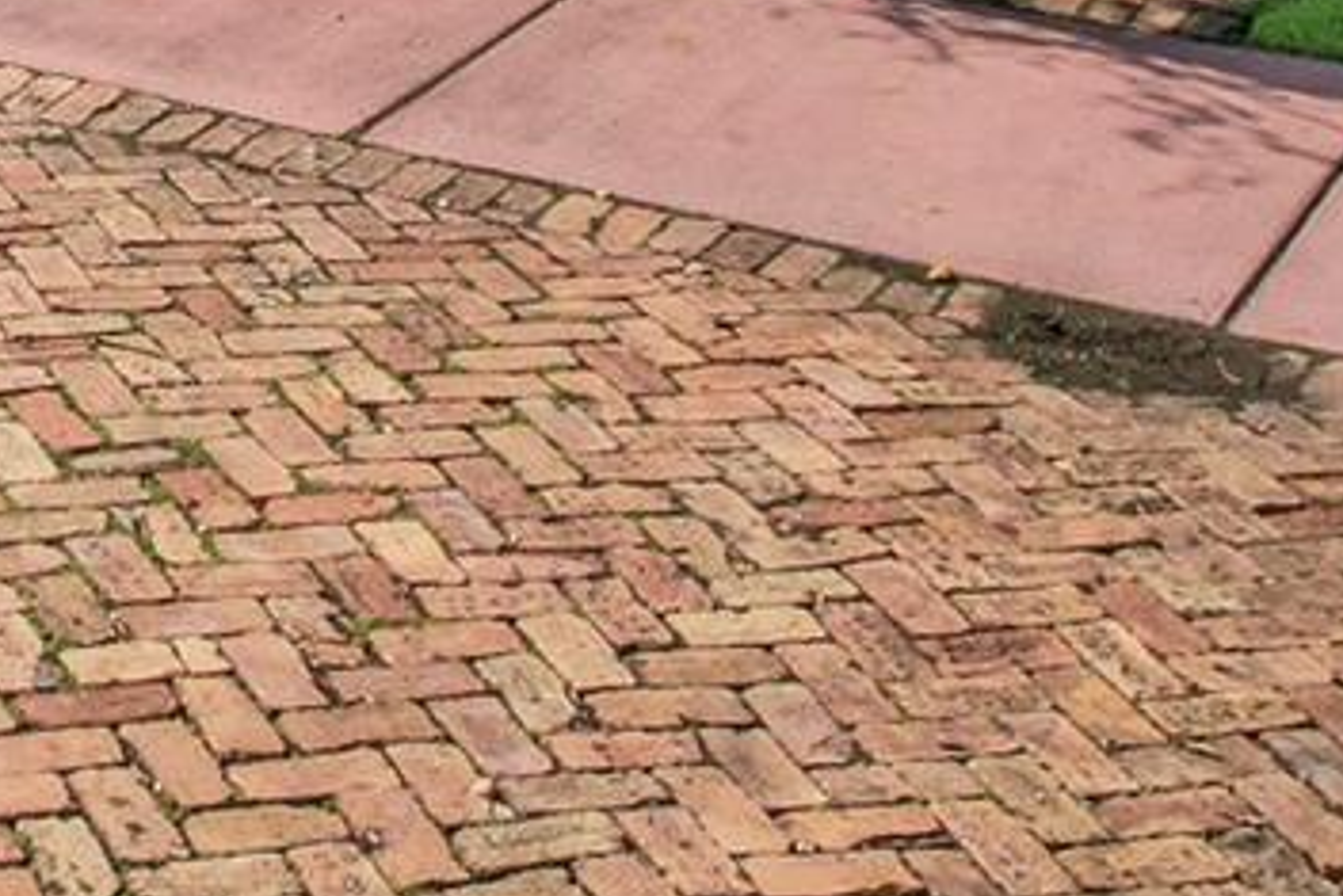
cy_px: -1071
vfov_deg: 11.8
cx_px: -389
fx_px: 3732
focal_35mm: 100
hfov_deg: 18.9
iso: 100
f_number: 2.8
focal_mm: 8.38
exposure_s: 1/3000
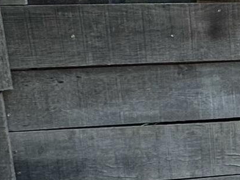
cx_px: 508
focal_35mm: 103
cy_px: 114
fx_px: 714
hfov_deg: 14.9
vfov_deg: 14.4
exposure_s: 1/176
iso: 40
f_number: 2.2
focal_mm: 2.22
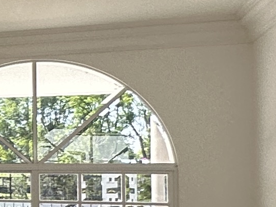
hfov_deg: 12.7
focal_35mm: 105
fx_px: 837
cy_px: 149
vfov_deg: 14.0
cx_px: -449
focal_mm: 2.22
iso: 40
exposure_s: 1/359
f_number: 2.2
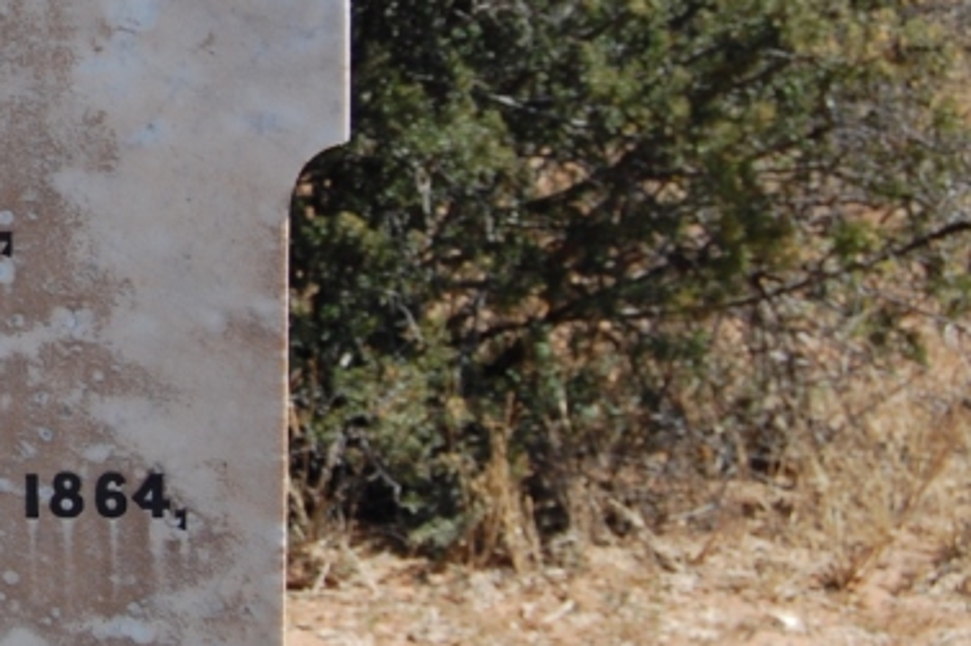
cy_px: 109
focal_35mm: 126
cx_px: -291
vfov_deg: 10.8
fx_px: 3407
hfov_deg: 15.4
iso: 200
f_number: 8
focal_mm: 31
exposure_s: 1/250
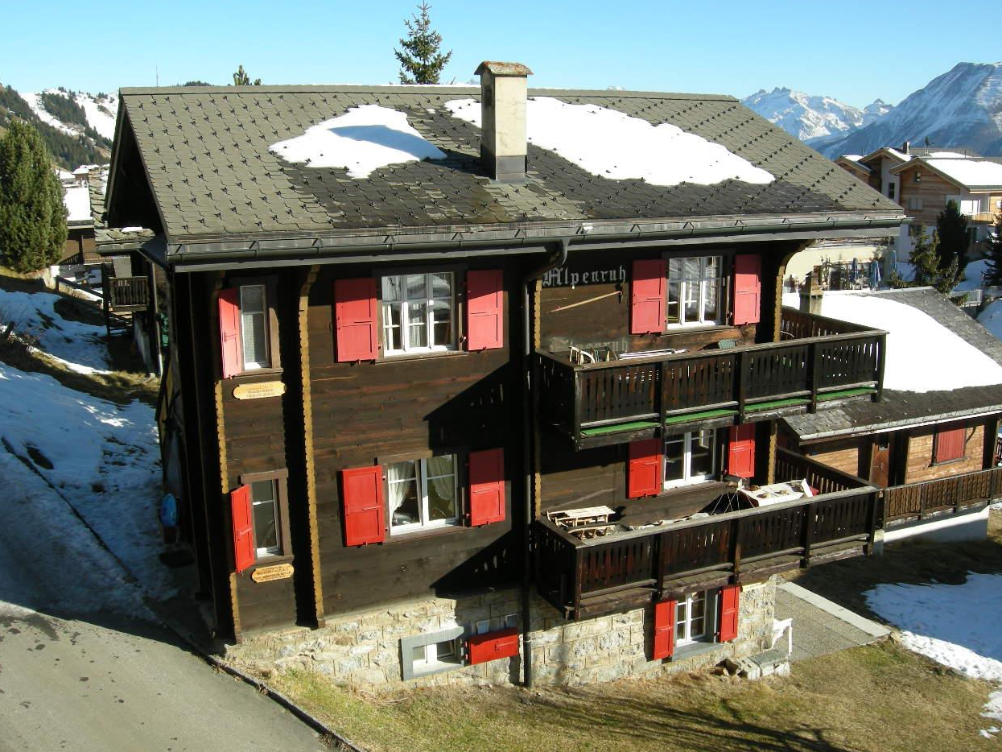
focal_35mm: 37
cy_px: 381
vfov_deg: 38.7
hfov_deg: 50.1
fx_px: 1071
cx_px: 504
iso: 64
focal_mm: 7.5
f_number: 4.8
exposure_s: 1/225
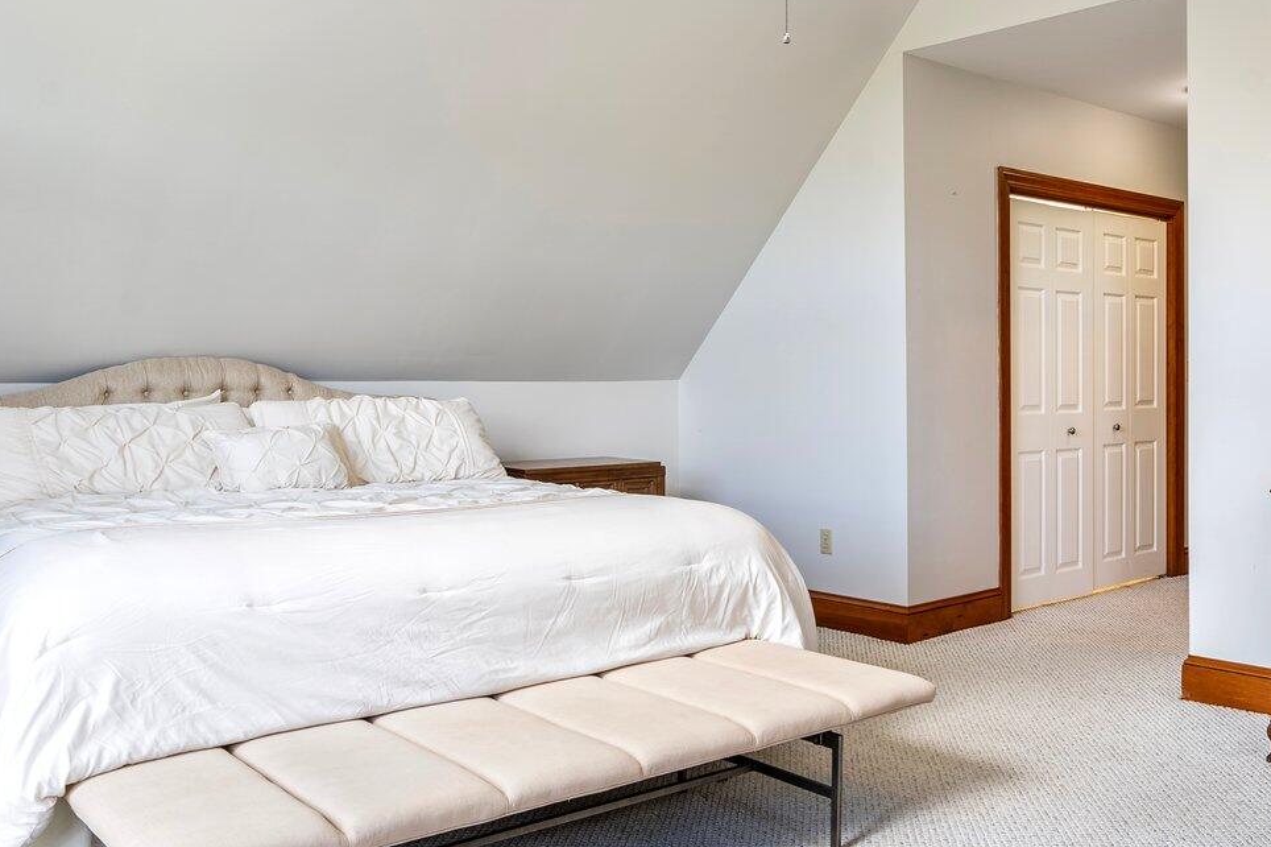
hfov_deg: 55.0
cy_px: 356
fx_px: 1200
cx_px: 817
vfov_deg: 38.8
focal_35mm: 34
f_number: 9
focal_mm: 16
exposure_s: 1.3
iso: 50
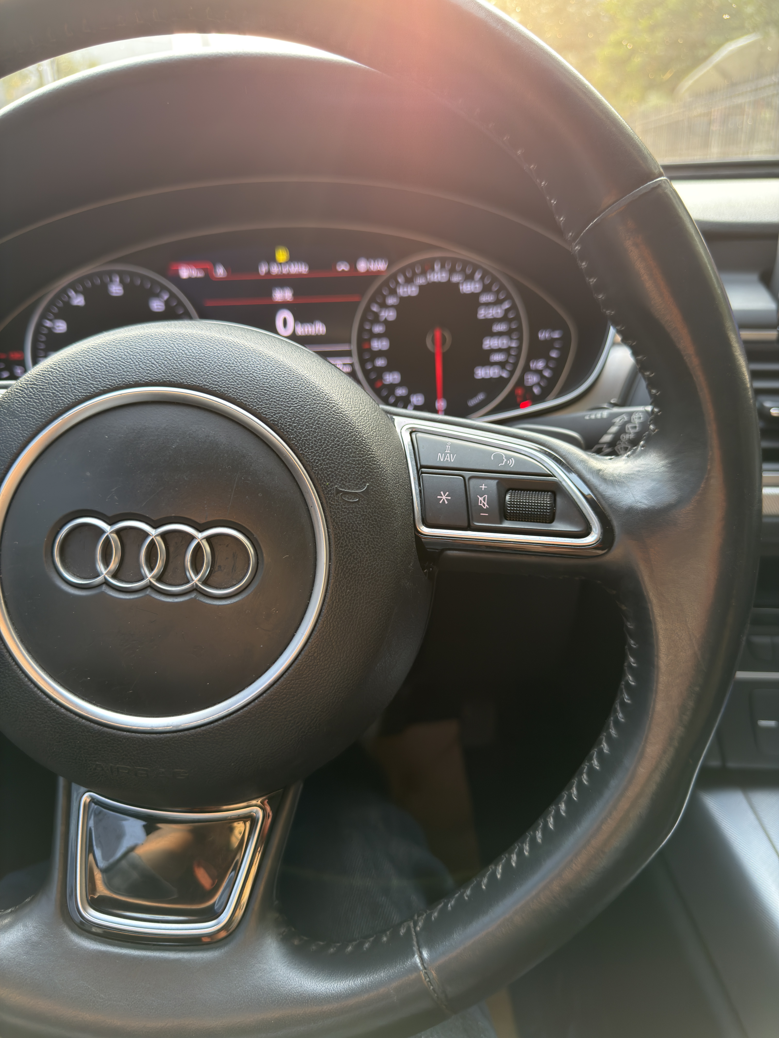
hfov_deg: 56.8
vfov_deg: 71.6
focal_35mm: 24
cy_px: 519
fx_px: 720
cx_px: 390
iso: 100
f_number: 1.78
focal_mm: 6.76
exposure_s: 1/76
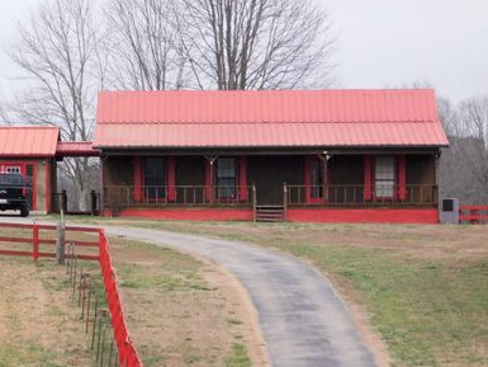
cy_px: 204
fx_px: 2708
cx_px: 183
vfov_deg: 7.7
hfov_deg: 10.3
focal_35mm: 192
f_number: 5.1
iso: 640
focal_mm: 26.3
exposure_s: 1/30
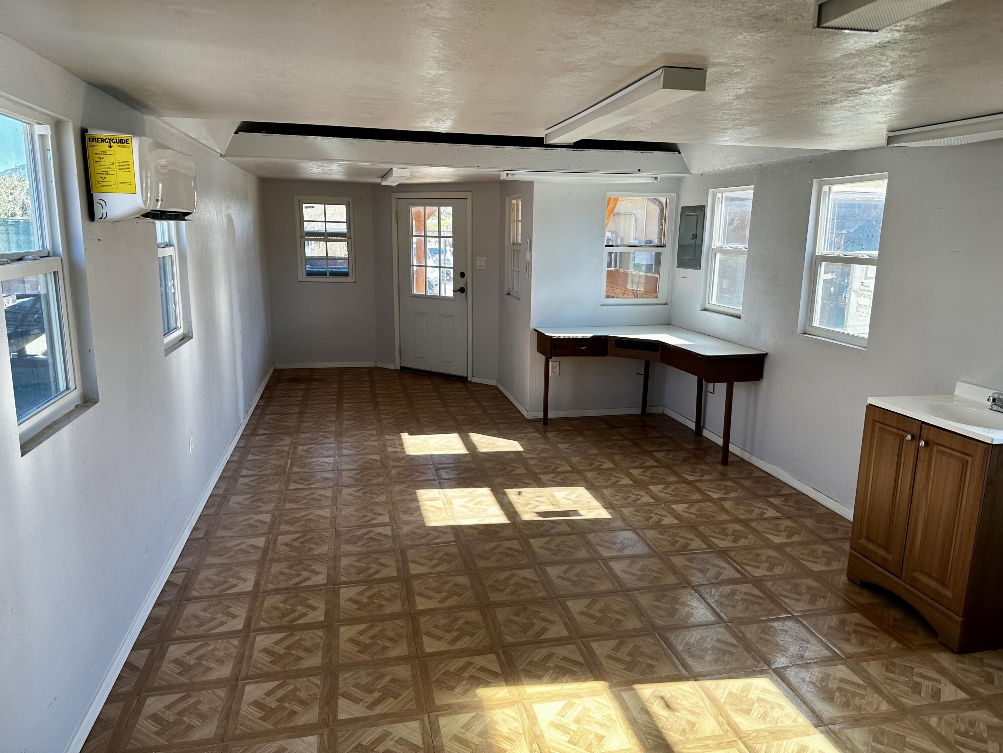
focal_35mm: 24
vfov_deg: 56.8
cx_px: 502
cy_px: 376
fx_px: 695
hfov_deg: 71.6
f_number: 1.78
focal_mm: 6.86
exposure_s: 1/254
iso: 80
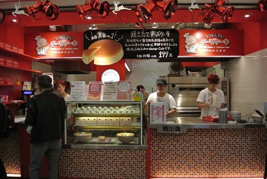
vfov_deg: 48.0
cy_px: 90
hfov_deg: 67.4
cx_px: 134
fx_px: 200
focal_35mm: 27
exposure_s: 1/100
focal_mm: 10
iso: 400
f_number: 3.5
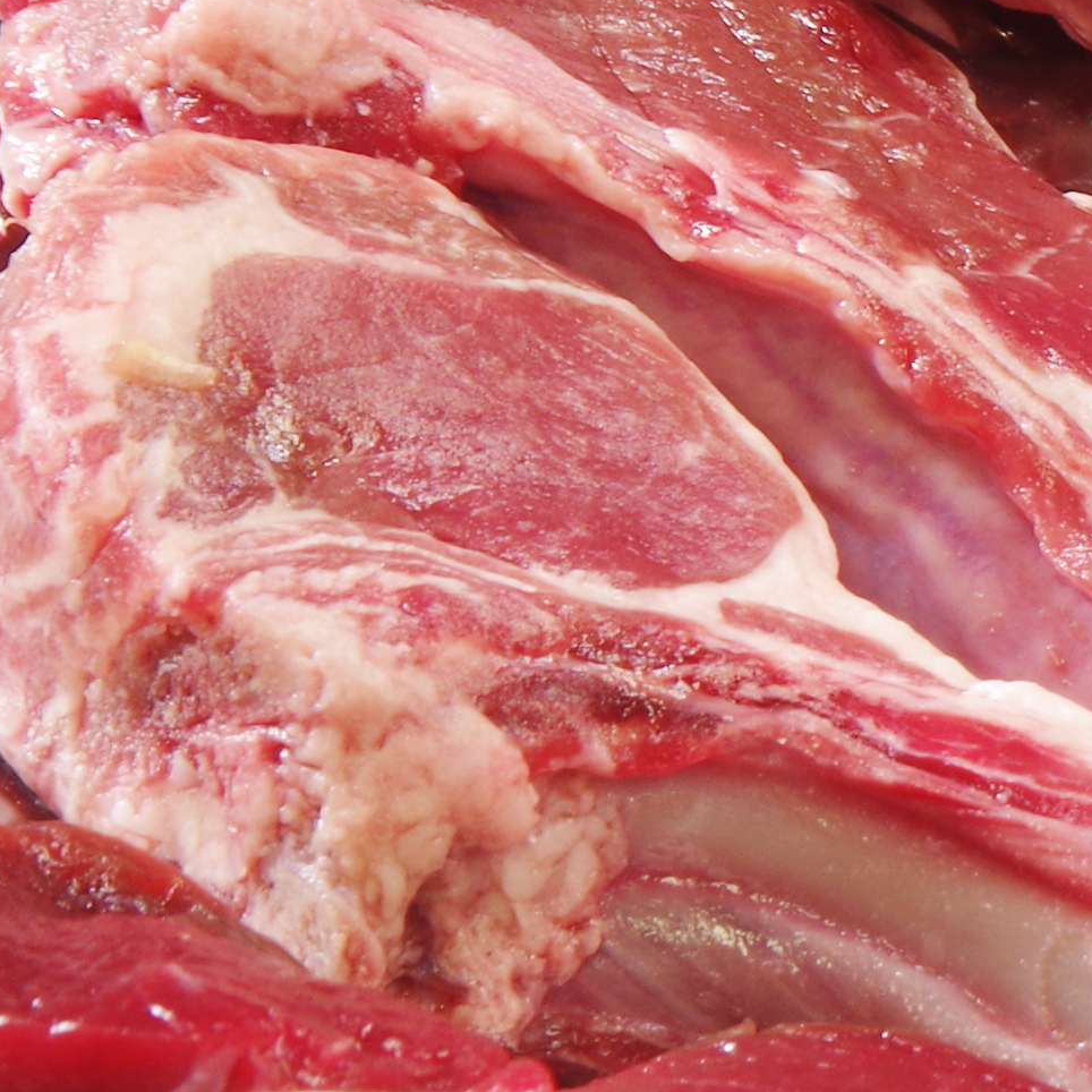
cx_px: 2565
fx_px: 24305
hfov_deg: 2.6
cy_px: 495
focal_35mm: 681
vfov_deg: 2.6
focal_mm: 105
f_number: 20
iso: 200
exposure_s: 3
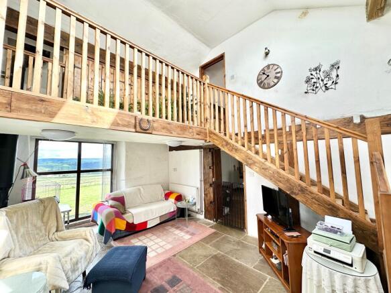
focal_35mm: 14
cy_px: 146
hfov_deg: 102.1
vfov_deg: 85.7
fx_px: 158
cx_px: 196
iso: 40
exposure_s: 1/112
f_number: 2.2
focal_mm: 2.22
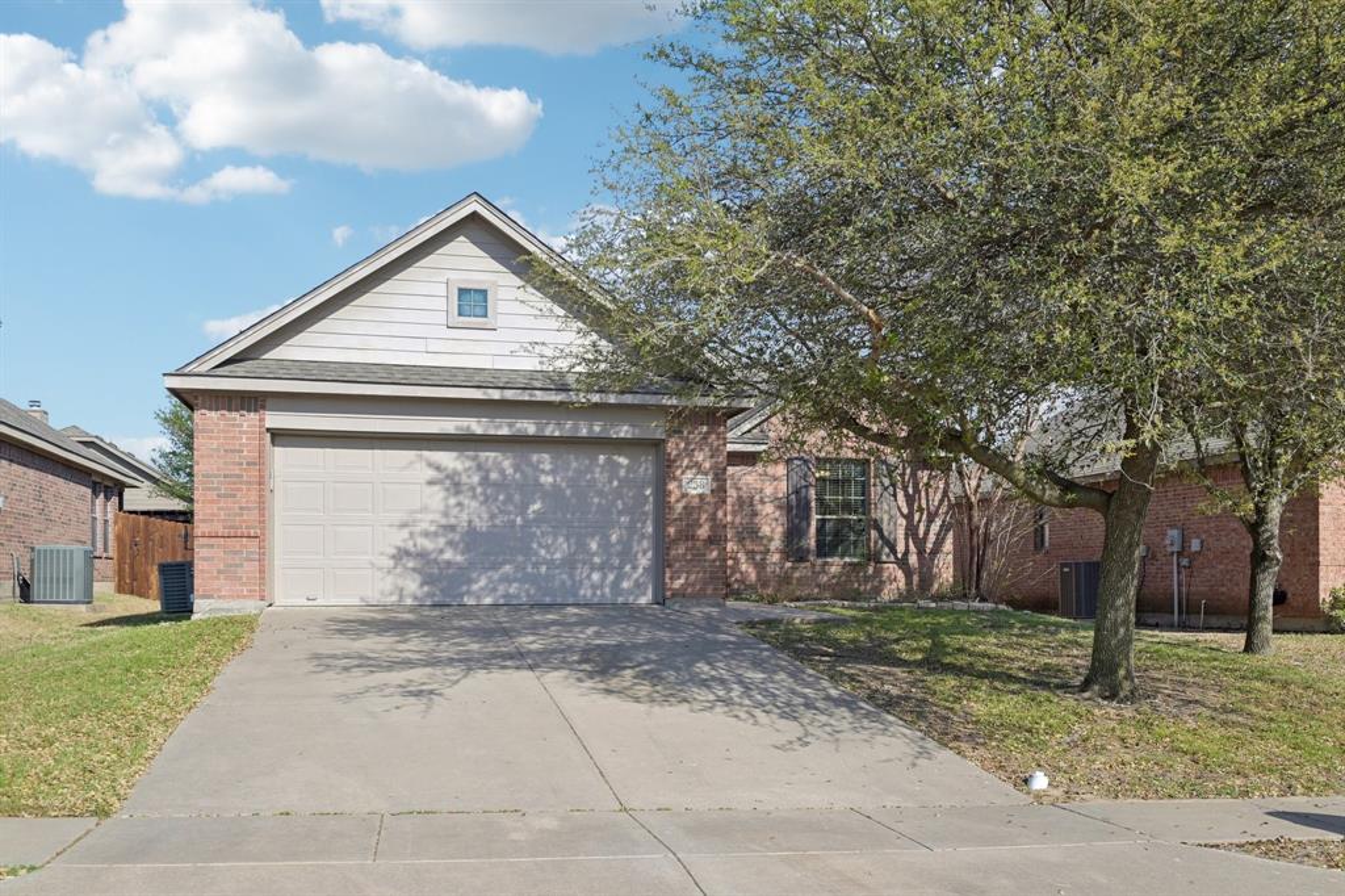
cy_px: 448
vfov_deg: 43.6
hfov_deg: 61.9
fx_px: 1120
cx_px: 672
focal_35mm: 30
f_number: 8
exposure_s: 1/1000
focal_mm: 30
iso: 400
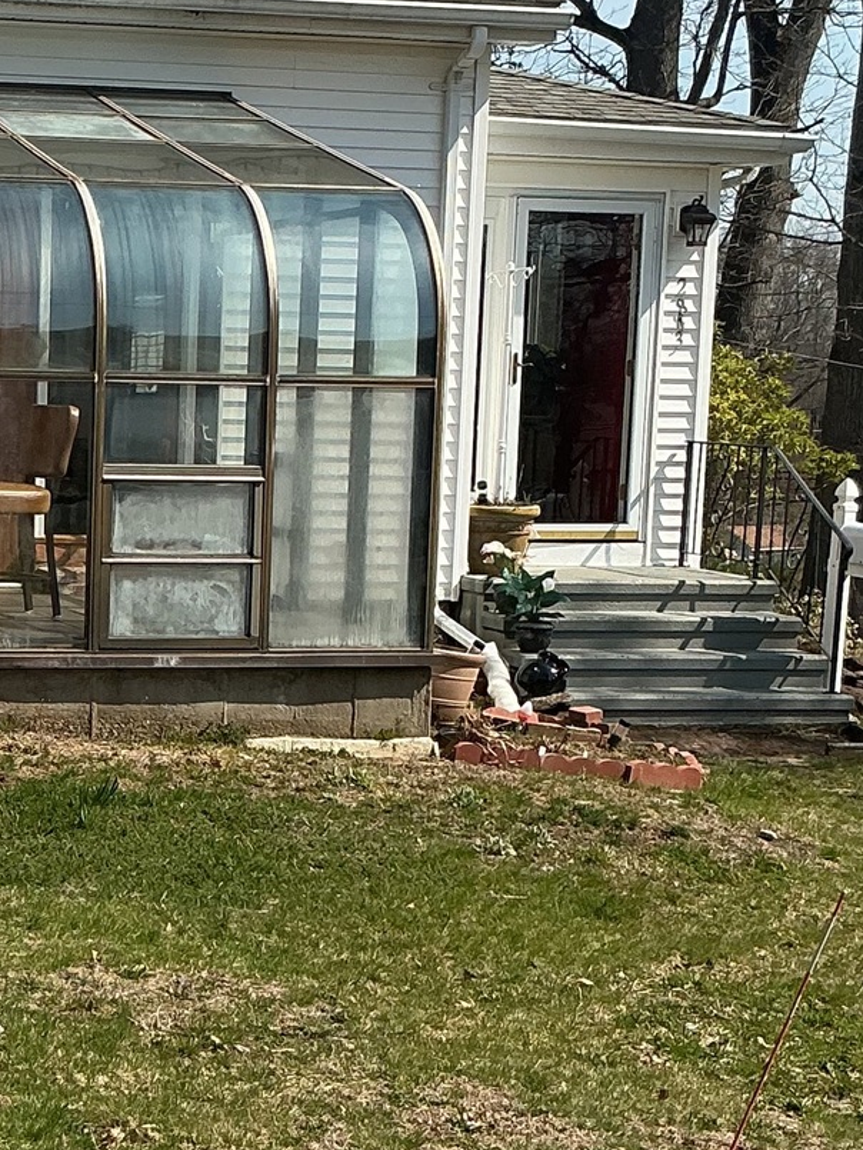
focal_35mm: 83
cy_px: 693
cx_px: -11
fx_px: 2758
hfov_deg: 17.4
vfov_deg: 23.5
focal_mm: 3
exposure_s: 1/1534
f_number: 1.8
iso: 25
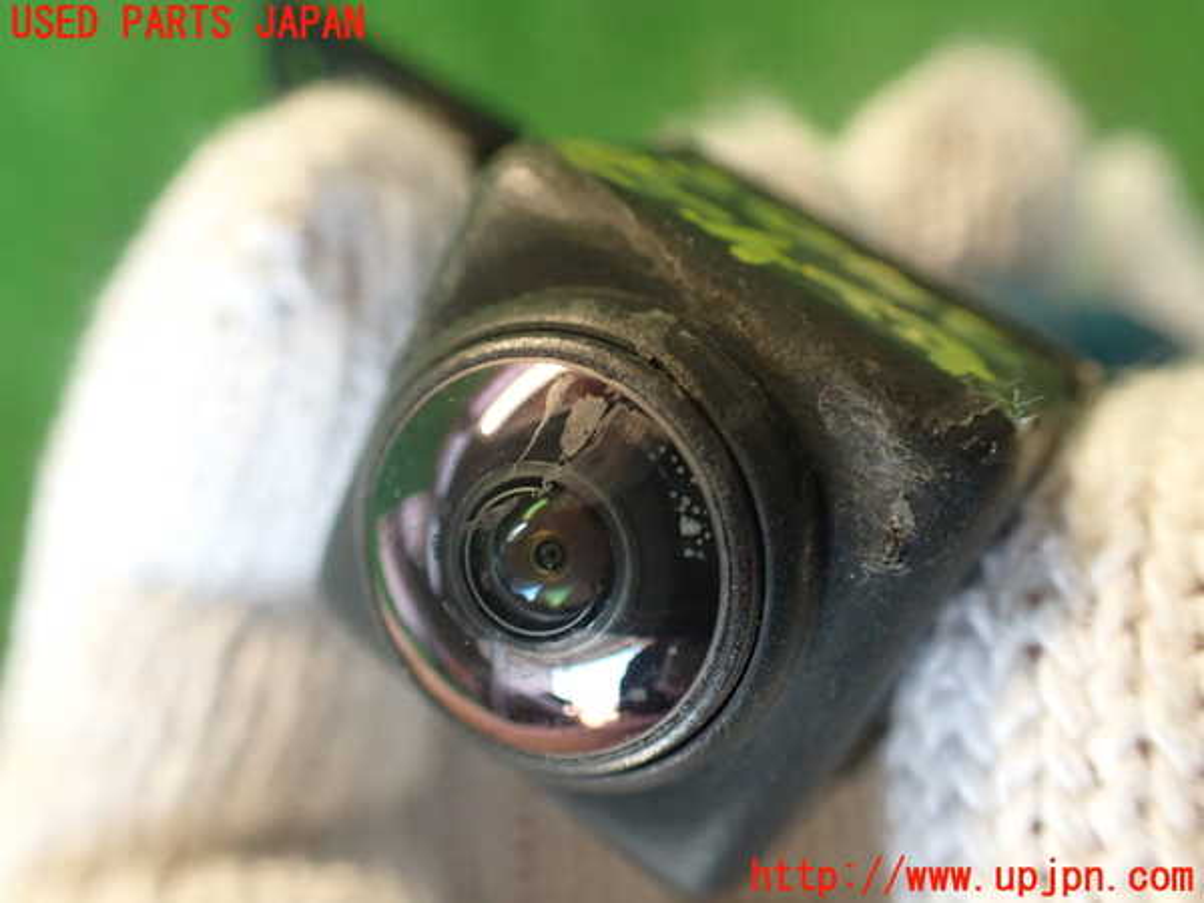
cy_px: 452
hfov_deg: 56.8
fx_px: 1113
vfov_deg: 44.2
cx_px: 602
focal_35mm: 32
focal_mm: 5.79
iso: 250
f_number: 2.4
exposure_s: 1/30
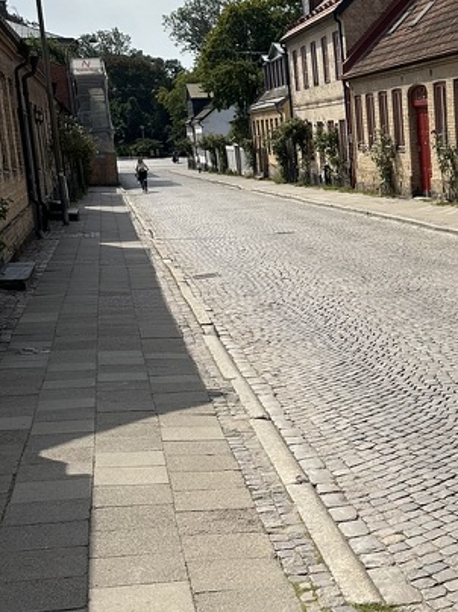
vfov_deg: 31.7
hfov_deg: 22.2
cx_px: 546
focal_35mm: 61
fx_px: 1077
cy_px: 337
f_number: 1.78
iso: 80
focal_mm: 6.86
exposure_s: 1/7576
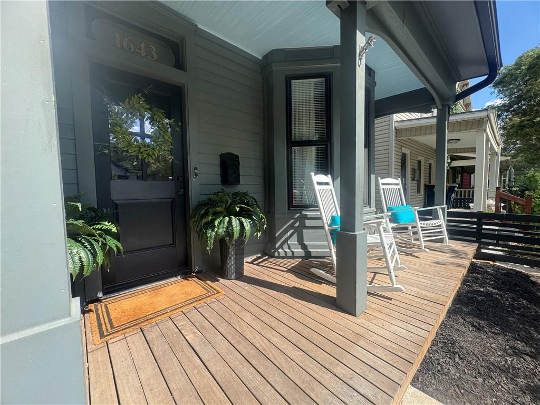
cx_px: 270
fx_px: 218
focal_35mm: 14
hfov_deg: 102.1
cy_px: 202
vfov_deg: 85.7
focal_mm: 2.22
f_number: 2.2
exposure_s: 1/515
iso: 50
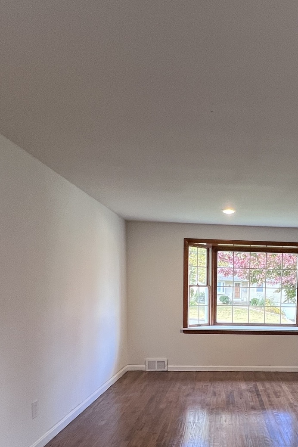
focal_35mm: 30
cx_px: 255
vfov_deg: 59.1
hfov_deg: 41.0
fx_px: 372
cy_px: 327
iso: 160
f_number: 1.8
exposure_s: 1/60
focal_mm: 1.57
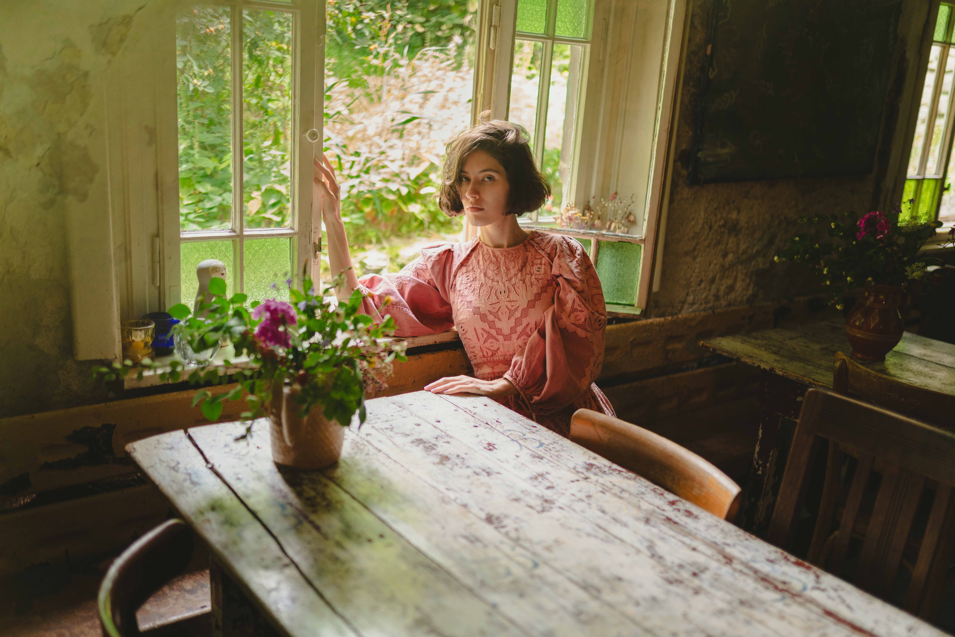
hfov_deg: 54.4
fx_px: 929
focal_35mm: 35
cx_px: 478
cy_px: 318
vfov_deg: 37.9
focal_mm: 35
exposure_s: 1/60
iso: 320
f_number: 1.4
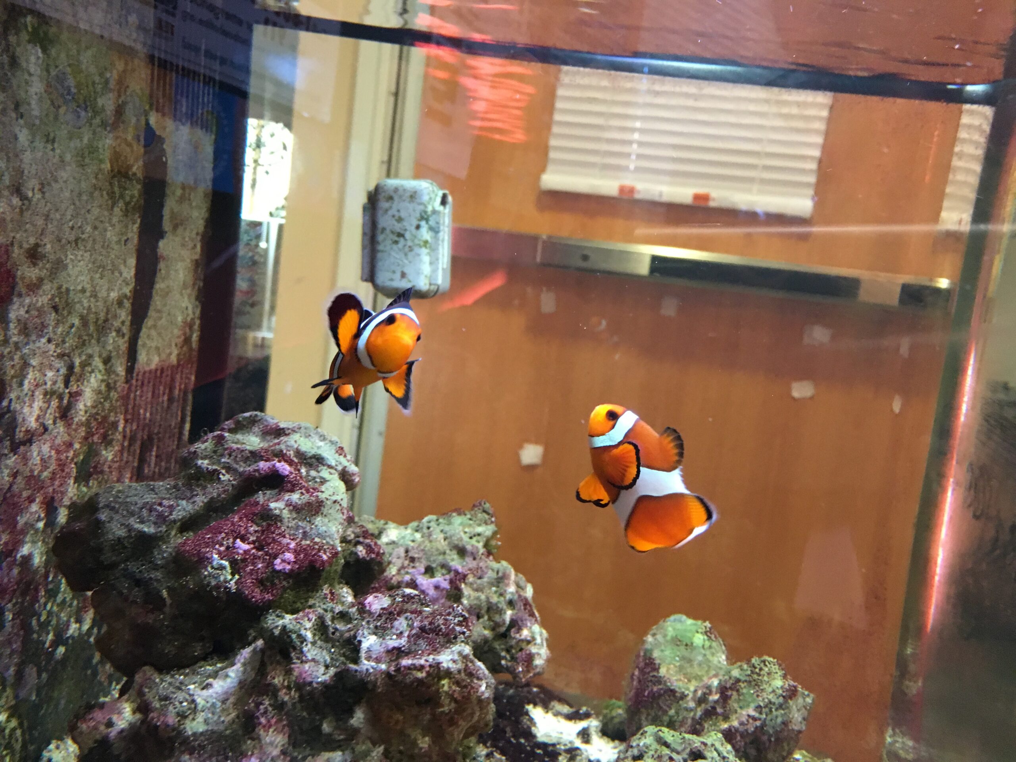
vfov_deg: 48.2
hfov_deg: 61.7
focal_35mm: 29
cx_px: 508
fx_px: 851
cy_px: 381
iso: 160
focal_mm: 4.15
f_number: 2.2
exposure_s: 1/30
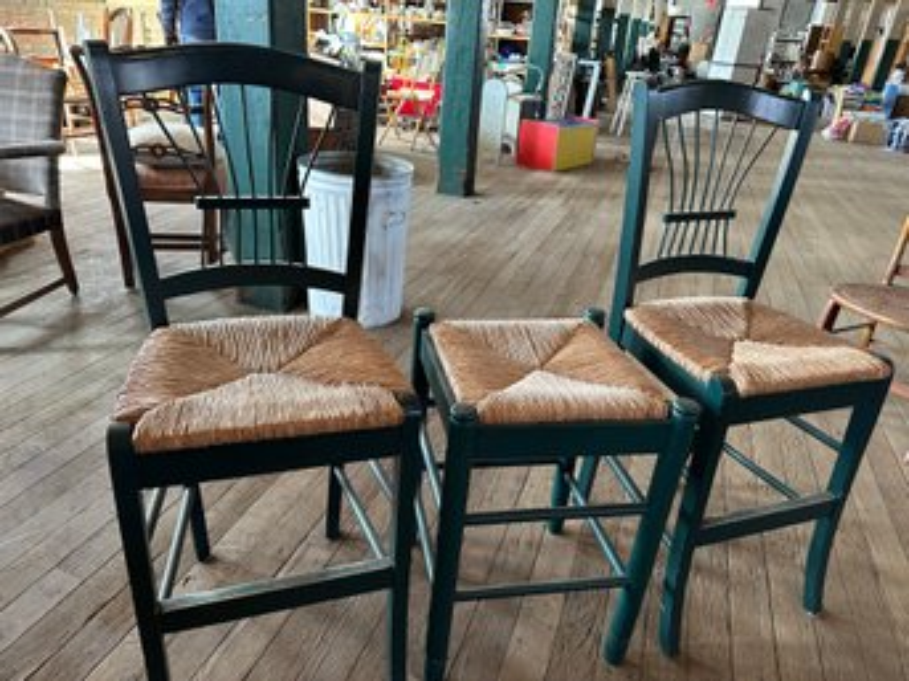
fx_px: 630
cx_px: 454
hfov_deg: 71.6
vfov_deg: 56.8
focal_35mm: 24
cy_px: 340
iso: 250
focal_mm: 6.86
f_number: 1.78
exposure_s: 1/60
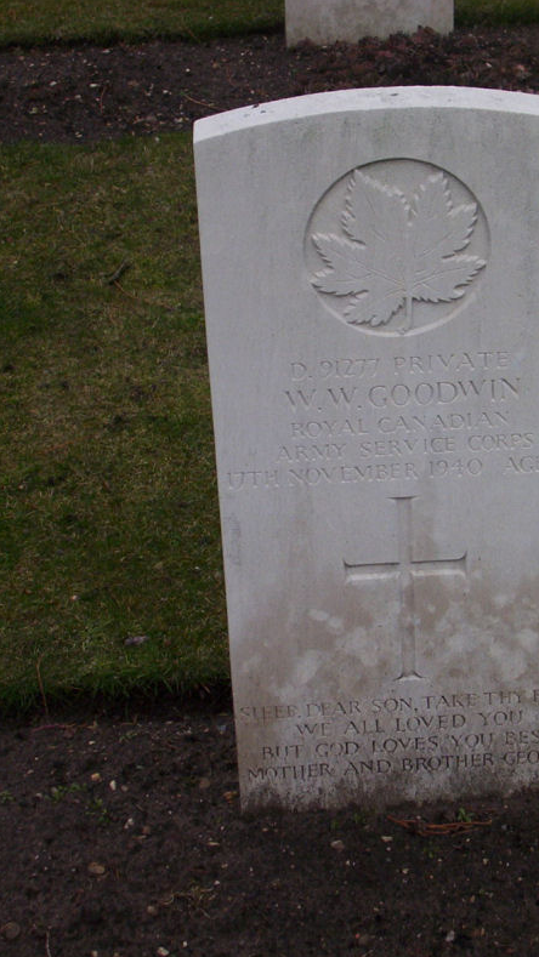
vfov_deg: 23.9
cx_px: 351
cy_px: 478
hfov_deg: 13.6
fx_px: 2261
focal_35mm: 89
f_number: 3.62
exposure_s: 1/246
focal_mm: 10.76
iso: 100
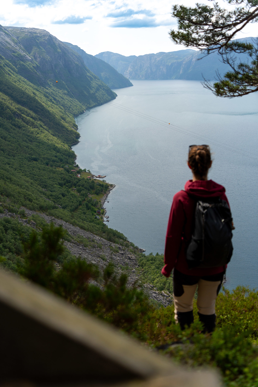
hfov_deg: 30.5
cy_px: 194
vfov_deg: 44.5
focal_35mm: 44
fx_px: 473
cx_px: 129
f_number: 3.5
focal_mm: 44
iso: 400
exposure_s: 1/4000
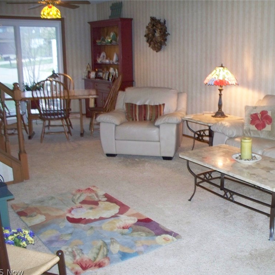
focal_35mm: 43
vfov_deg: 39.2
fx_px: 386
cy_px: 139
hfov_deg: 38.9
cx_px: 172
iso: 320
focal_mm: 7.54
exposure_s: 1/30
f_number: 2.8
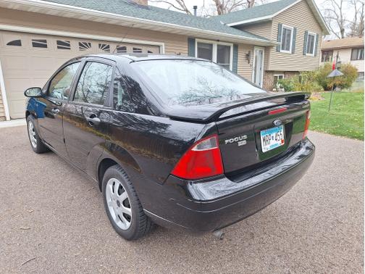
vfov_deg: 58.9
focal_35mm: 23
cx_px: 182
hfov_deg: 73.9
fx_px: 243
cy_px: 137
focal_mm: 5.54
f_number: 1.8
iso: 40
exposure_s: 1/129
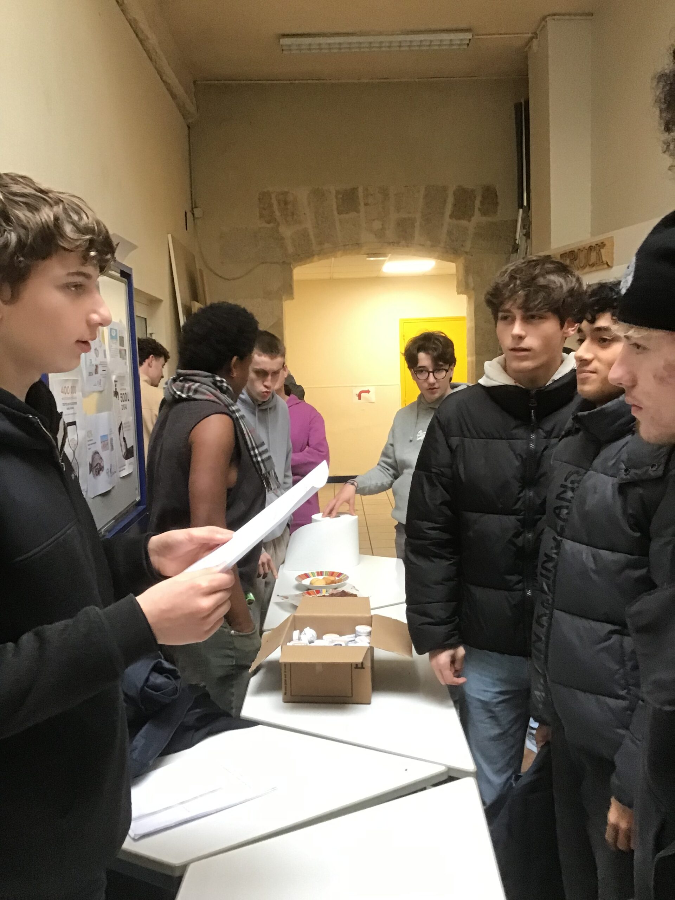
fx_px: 806
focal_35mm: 31
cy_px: 450
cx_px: 338
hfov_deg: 45.4
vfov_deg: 58.4
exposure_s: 1/33
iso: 200
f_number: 2.4
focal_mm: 3.3
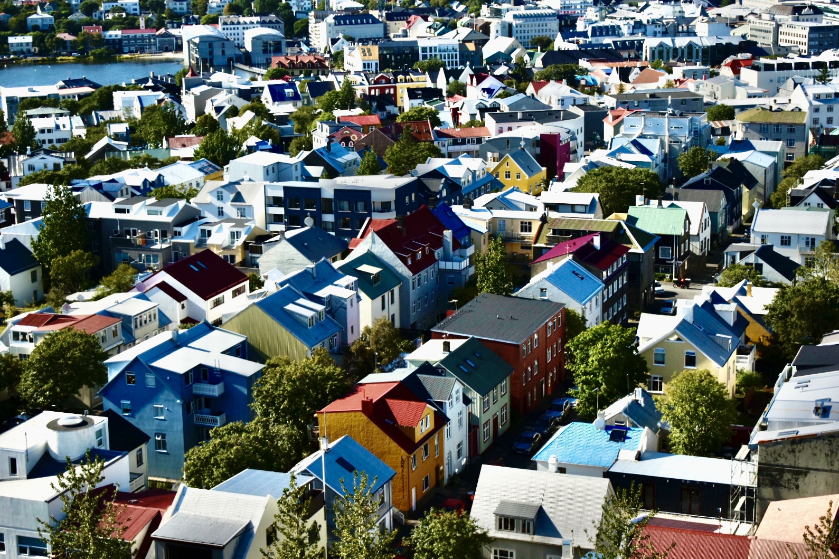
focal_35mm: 68
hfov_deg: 29.9
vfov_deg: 20.2
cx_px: 420
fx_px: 1573
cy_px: 280
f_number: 5
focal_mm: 45
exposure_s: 1/4000
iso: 280
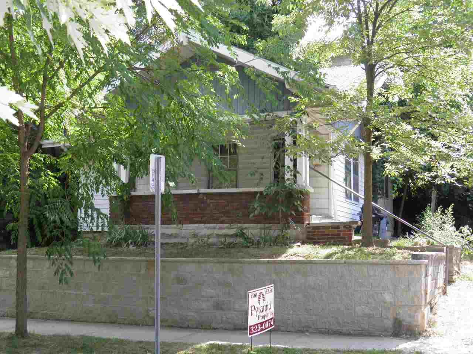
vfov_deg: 32.9
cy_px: 177
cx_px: 236
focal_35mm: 44
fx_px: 601
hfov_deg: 42.9
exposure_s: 1/60
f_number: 3.3
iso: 50
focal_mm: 7.9
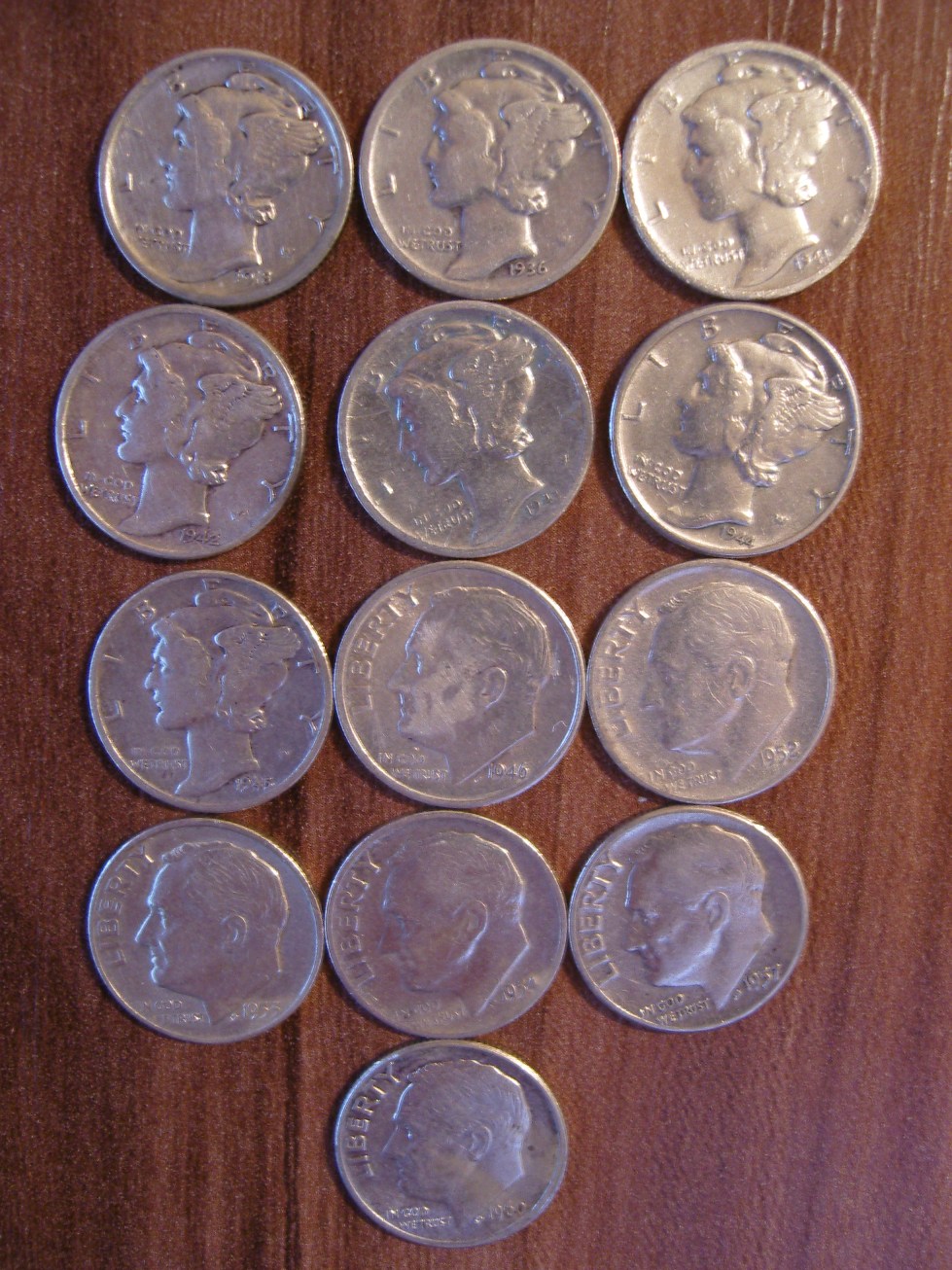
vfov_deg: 54.0
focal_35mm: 34
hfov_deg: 41.8
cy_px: 635
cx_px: 476
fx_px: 1247
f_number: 2.8
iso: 200
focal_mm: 7.3
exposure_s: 1/2.5
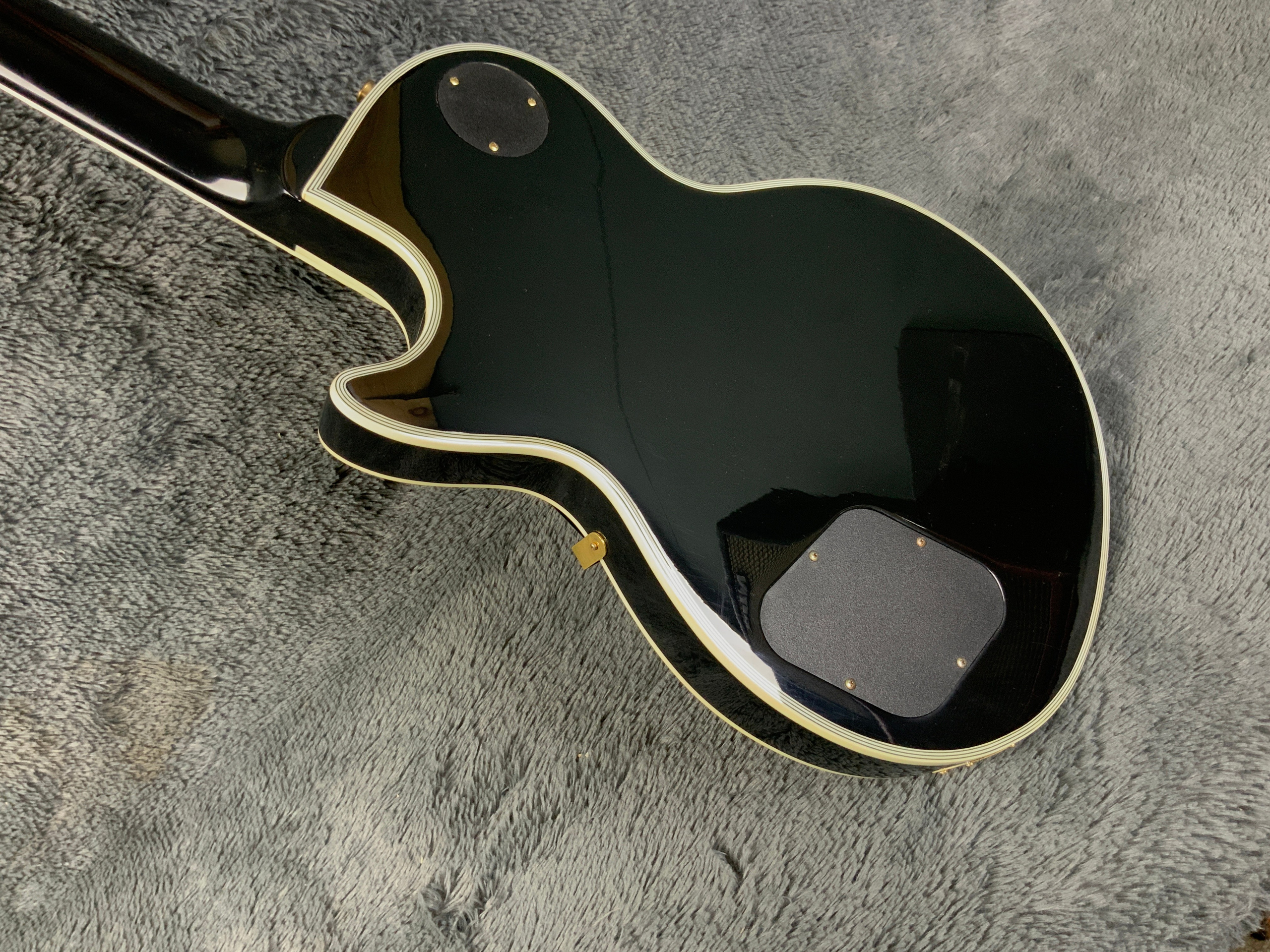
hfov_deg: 61.7
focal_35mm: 29
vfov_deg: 48.2
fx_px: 1064
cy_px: 476
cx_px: 635
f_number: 1.8
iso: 200
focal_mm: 3
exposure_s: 1/50
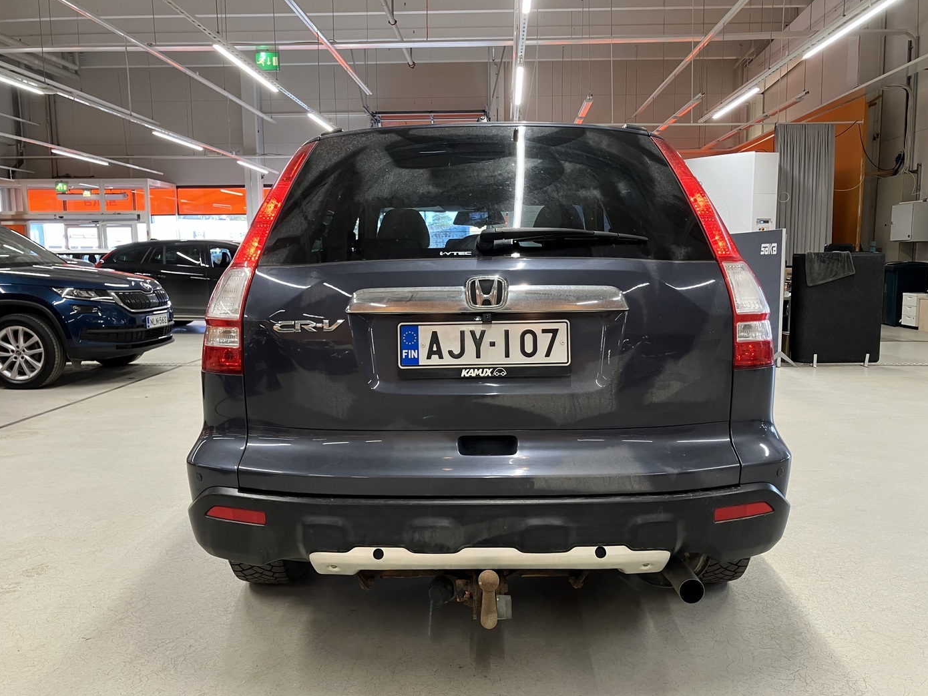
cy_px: 358
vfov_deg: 48.2
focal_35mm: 29
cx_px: 465
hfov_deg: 61.7
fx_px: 778
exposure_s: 1/50
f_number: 1.8
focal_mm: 3.99
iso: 64
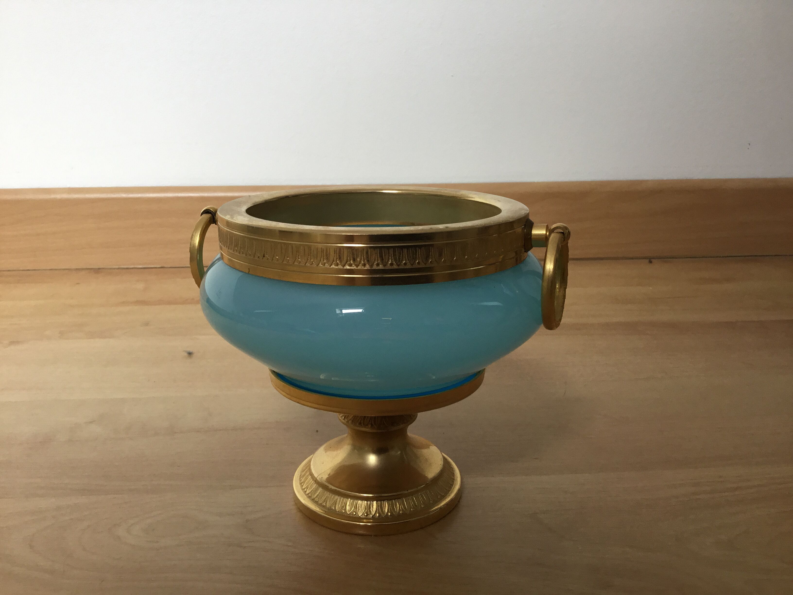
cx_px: 396
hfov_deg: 58.4
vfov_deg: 45.4
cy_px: 298
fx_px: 710
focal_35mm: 31
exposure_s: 1/100
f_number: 2.4
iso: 40
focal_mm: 3.3
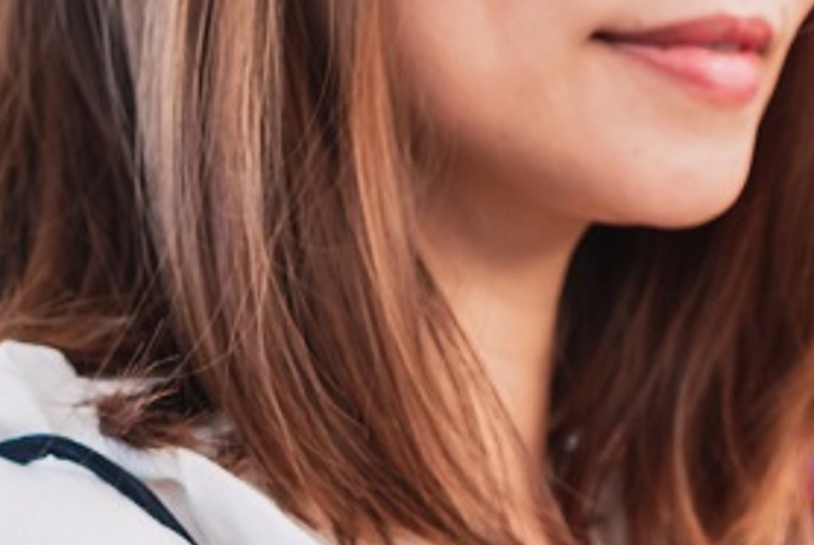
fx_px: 5364
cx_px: 1095
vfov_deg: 5.7
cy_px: 1122
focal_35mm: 237
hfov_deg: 8.5
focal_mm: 55
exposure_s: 1/25
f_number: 4
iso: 200
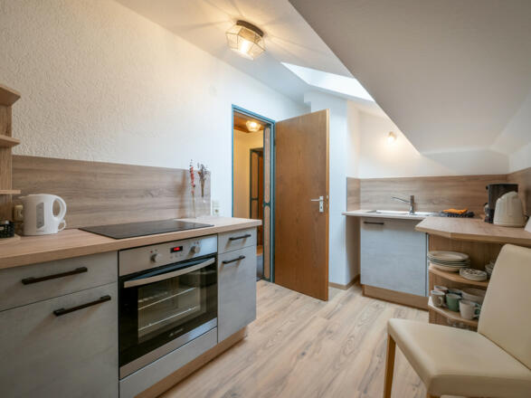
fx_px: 245
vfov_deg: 78.1
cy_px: 199
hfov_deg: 94.5
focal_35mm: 16
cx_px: 266
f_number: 7.1
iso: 250
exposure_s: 1/6
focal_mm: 8
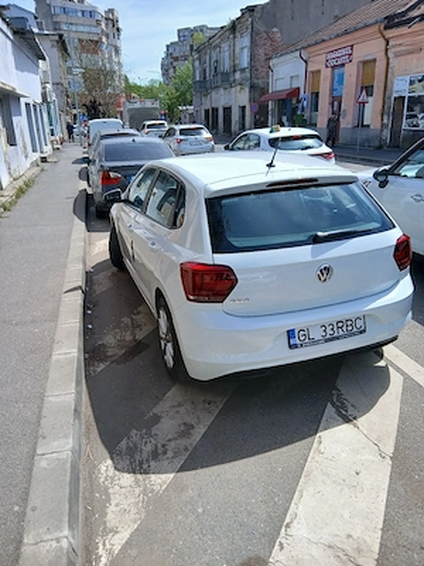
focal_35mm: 26
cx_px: 212
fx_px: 425
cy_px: 283
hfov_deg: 53.1
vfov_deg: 67.3
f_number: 1.8
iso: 20
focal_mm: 3.98
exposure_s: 1/526
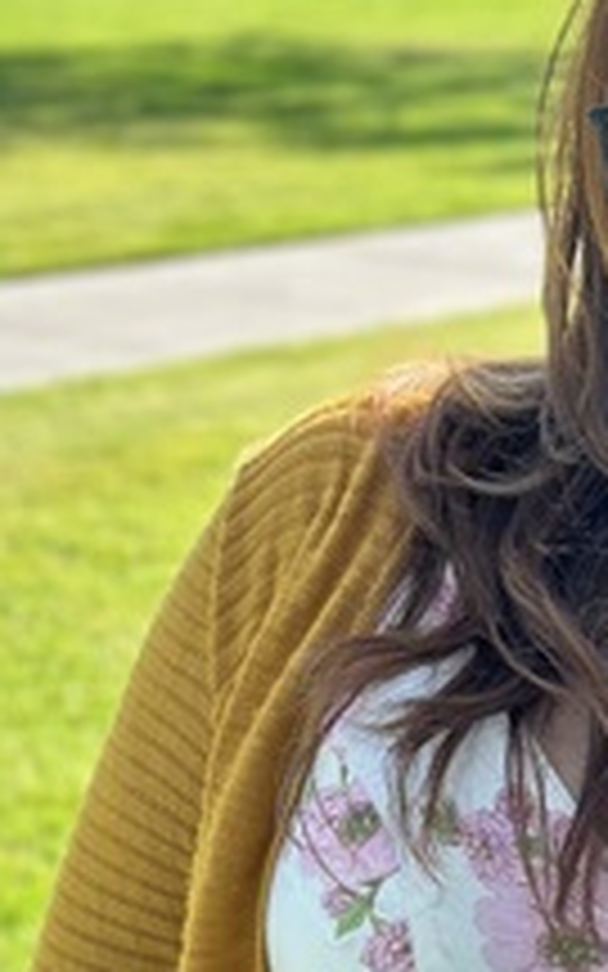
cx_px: 759
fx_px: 3128
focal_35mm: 118
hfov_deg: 10.9
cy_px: 441
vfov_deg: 17.7
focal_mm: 6.86
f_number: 1.78
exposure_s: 1/1157
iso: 80
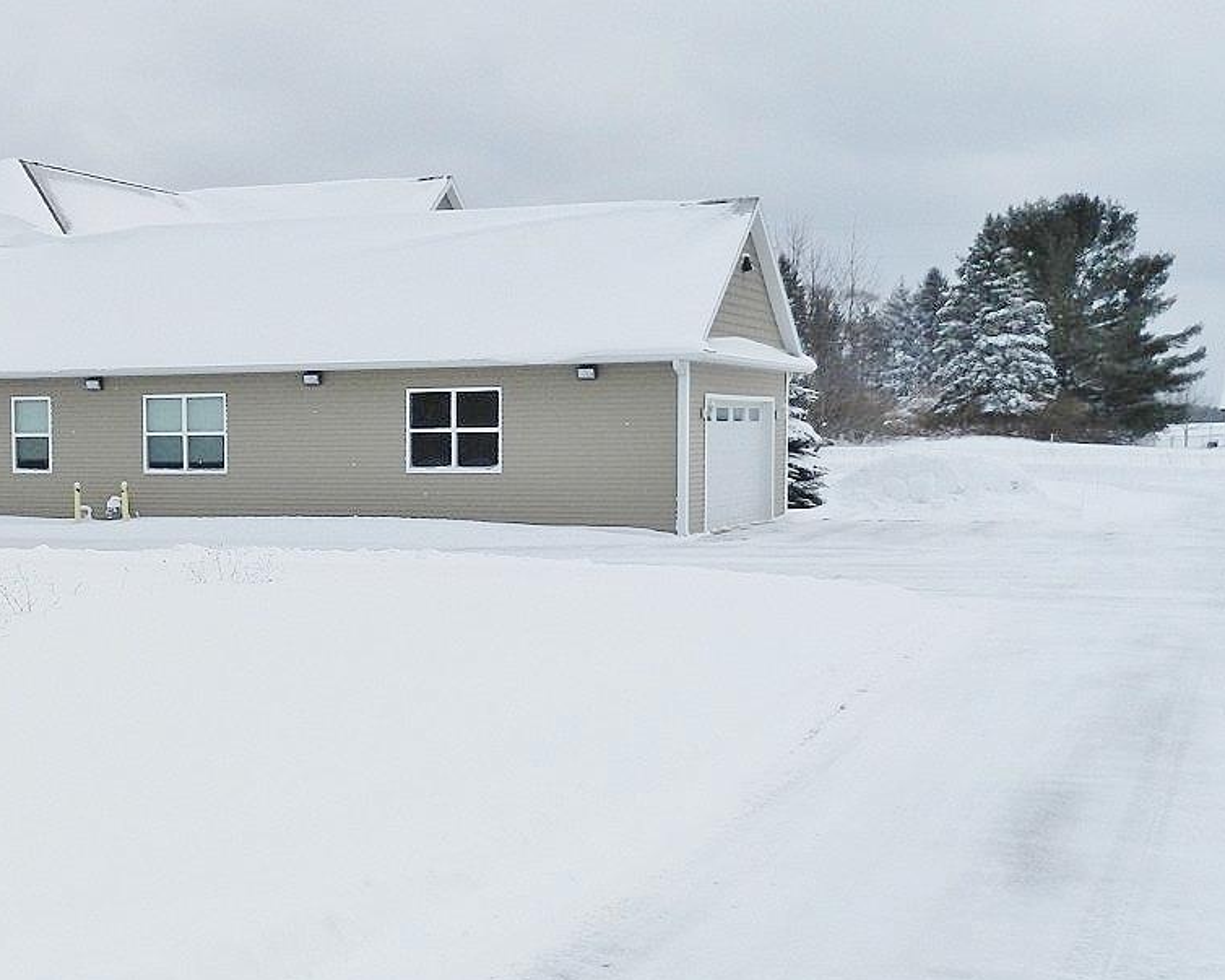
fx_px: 1921
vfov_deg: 28.5
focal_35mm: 53
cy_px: 585
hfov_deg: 34.4
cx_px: 270
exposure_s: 1/1000
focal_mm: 5.6
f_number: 5
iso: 160
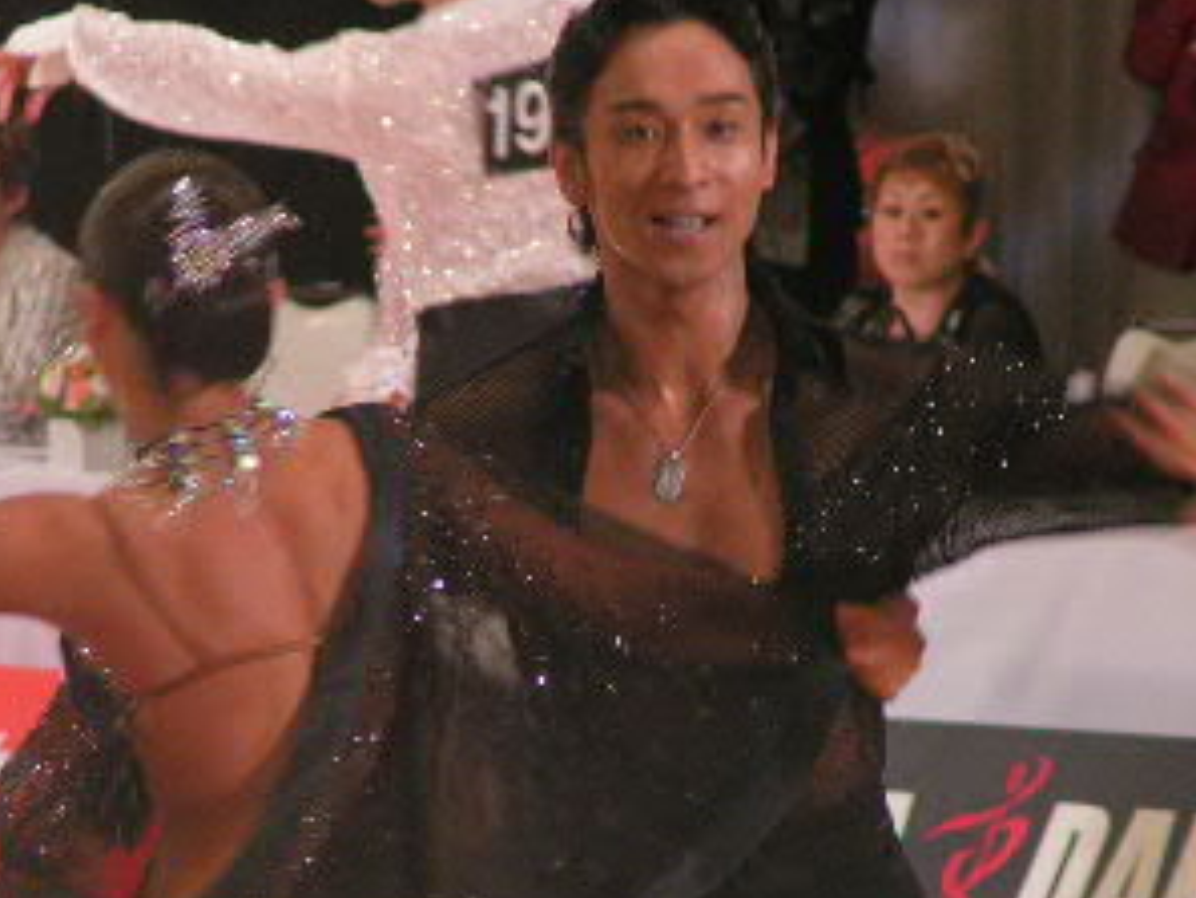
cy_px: 517
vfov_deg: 2.7
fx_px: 18941
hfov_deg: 3.6
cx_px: 532
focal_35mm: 548
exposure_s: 1/60
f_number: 3.5
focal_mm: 49.8
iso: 200
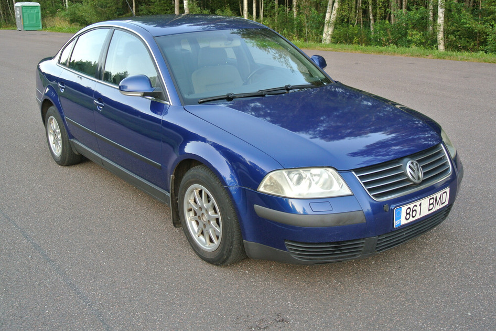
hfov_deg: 51.9
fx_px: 510
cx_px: 248
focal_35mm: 37
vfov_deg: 36.0
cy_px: 166
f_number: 4
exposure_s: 1/60
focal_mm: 14
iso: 200
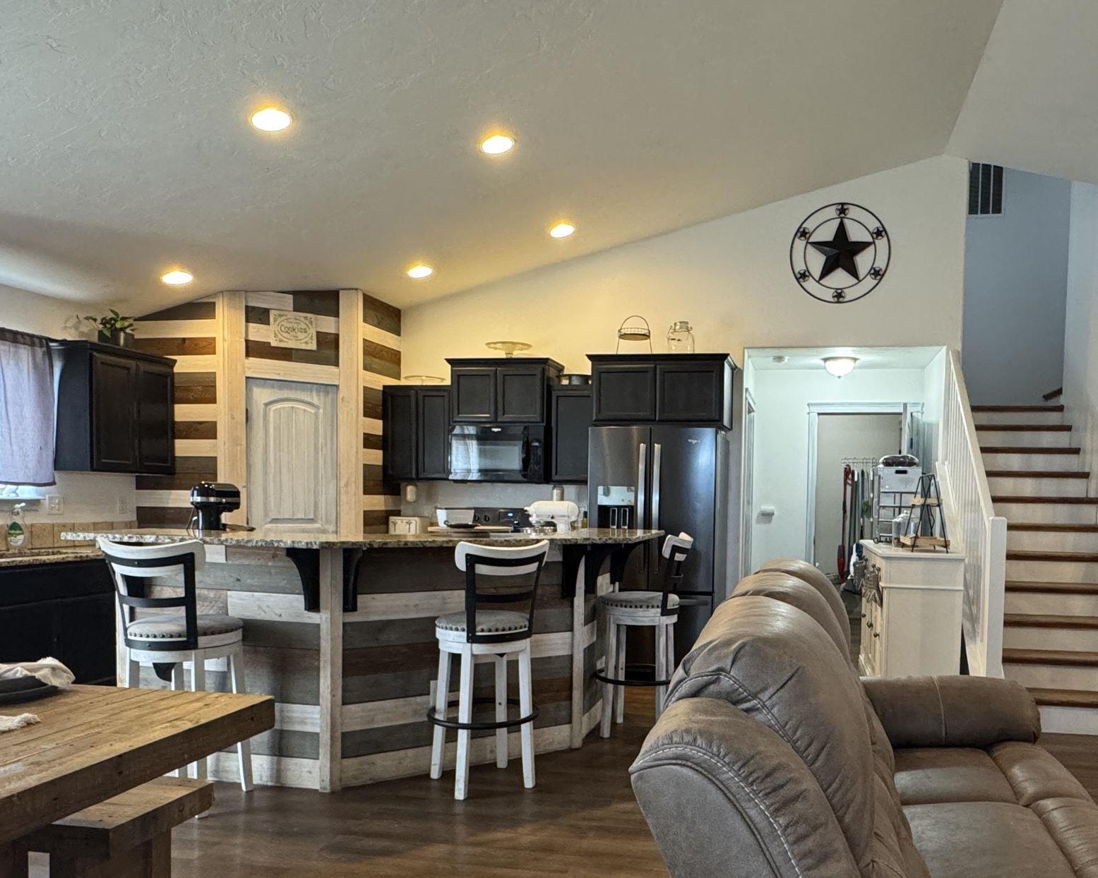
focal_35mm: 27
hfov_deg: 63.5
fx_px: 877
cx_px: 662
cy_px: 554
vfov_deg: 52.6
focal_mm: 2.22
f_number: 2.2
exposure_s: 1/60
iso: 400
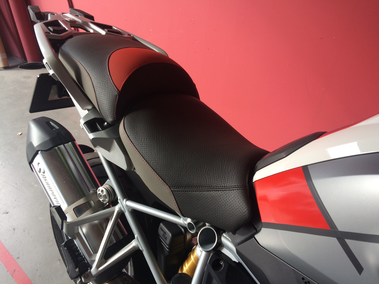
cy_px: 142
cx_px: 190
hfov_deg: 61.7
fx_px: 318
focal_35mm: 29
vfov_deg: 48.2
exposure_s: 1/126
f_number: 2.2
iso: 32
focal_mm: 4.15
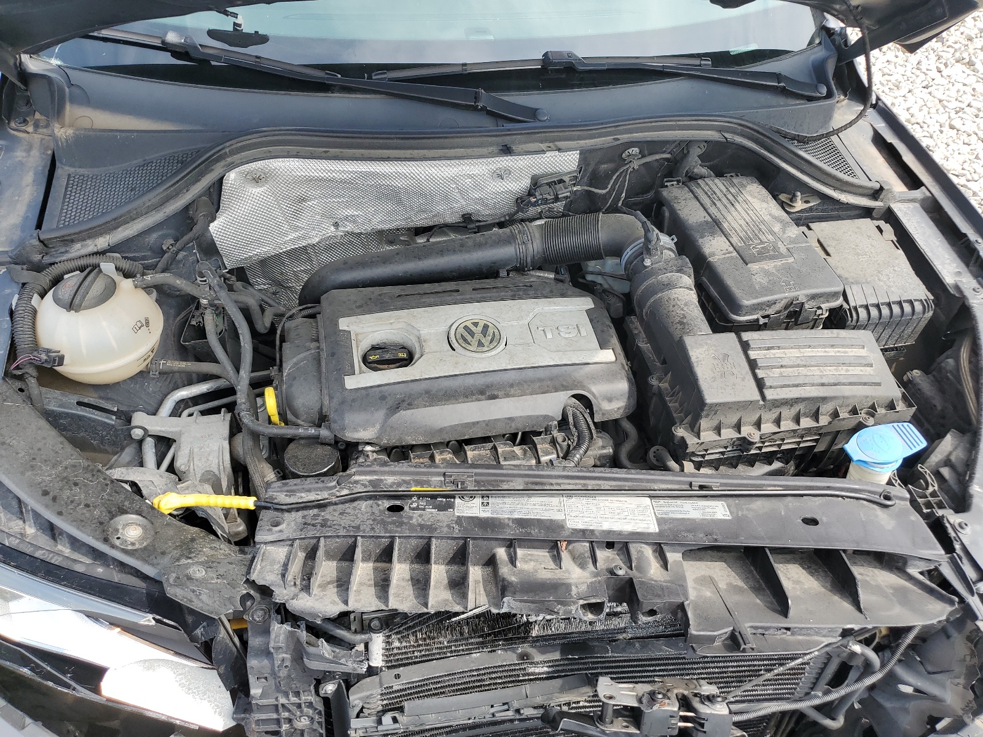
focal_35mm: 26
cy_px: 368
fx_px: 738
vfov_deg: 53.1
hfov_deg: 67.3
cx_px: 492
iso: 50
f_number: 1.5
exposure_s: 1/625
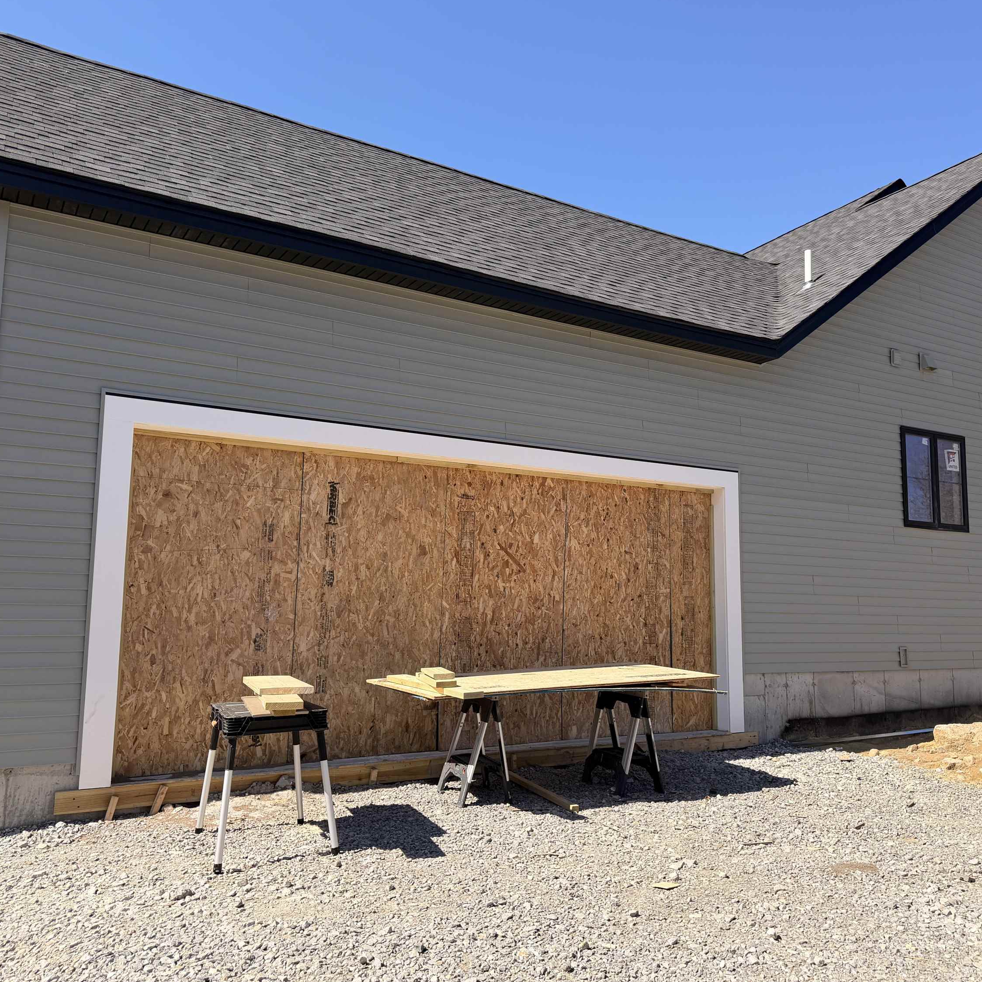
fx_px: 931
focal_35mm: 29
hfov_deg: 55.1
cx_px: 598
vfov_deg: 55.6
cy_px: 498
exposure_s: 1/3145
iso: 80
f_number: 1.78
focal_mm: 6.76
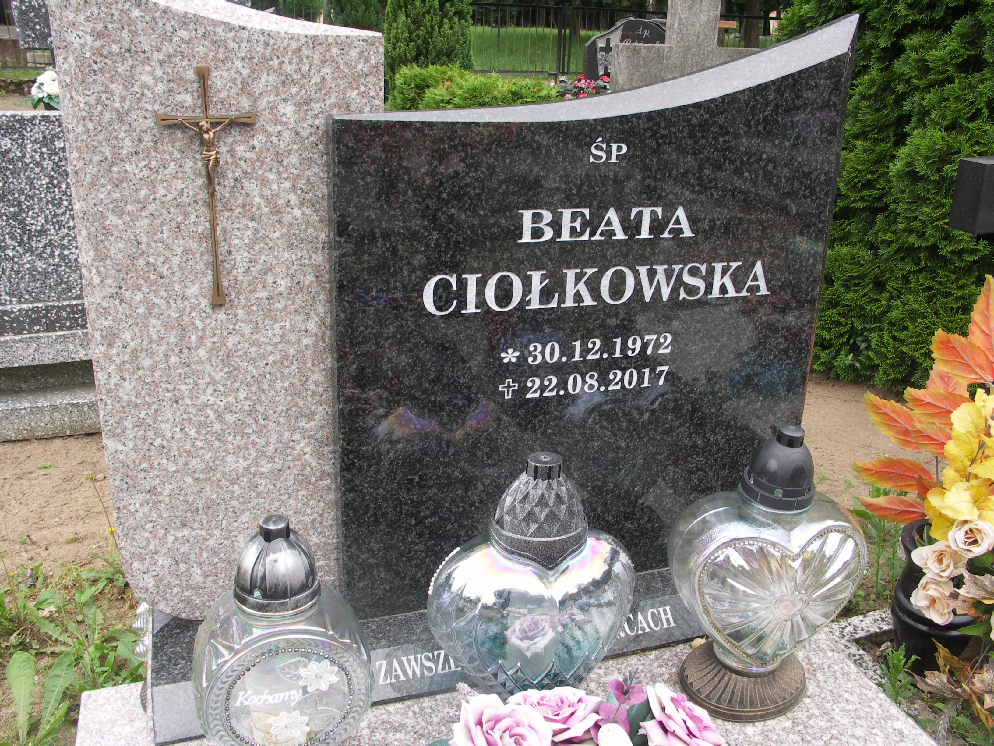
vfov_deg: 45.4
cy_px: 373
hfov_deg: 58.4
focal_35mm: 31
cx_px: 497
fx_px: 890
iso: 50
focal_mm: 8.1
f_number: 5.6
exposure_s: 1/60
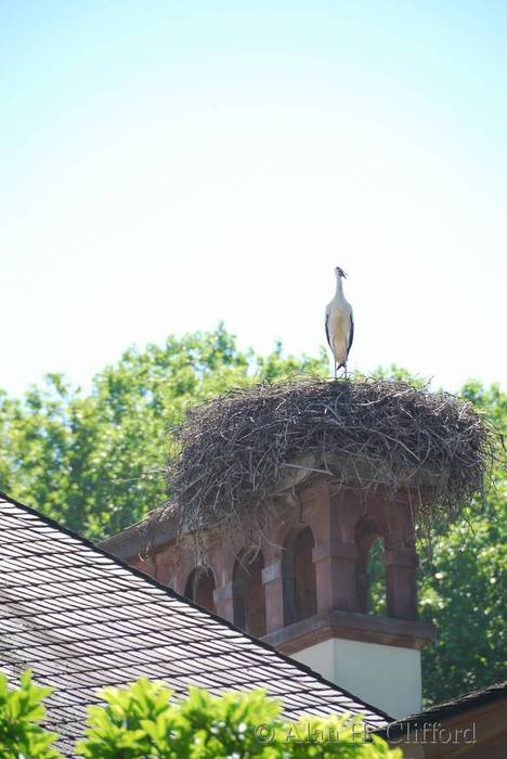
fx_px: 6325
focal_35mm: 300
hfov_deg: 4.6
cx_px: 254
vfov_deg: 6.9
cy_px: 380
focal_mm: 200
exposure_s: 1/125
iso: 100
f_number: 5.6
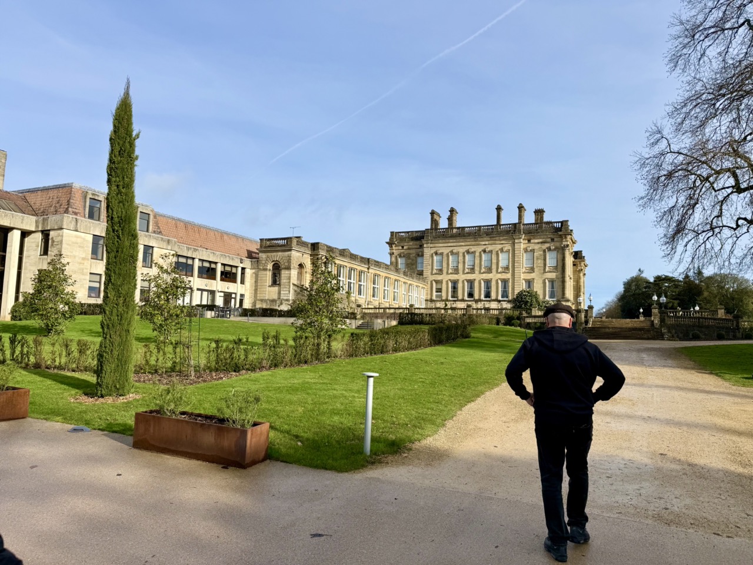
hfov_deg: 71.6
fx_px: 522
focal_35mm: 24
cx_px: 376
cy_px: 282
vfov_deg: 56.8
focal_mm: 6.76
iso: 80
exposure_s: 1/4673
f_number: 1.78
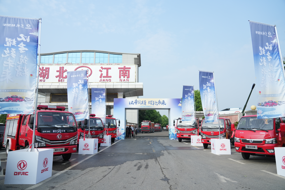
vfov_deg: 53.1
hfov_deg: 73.7
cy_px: 95
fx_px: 190
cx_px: 142
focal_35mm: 24
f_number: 4
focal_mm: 24
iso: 400
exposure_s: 1/2500
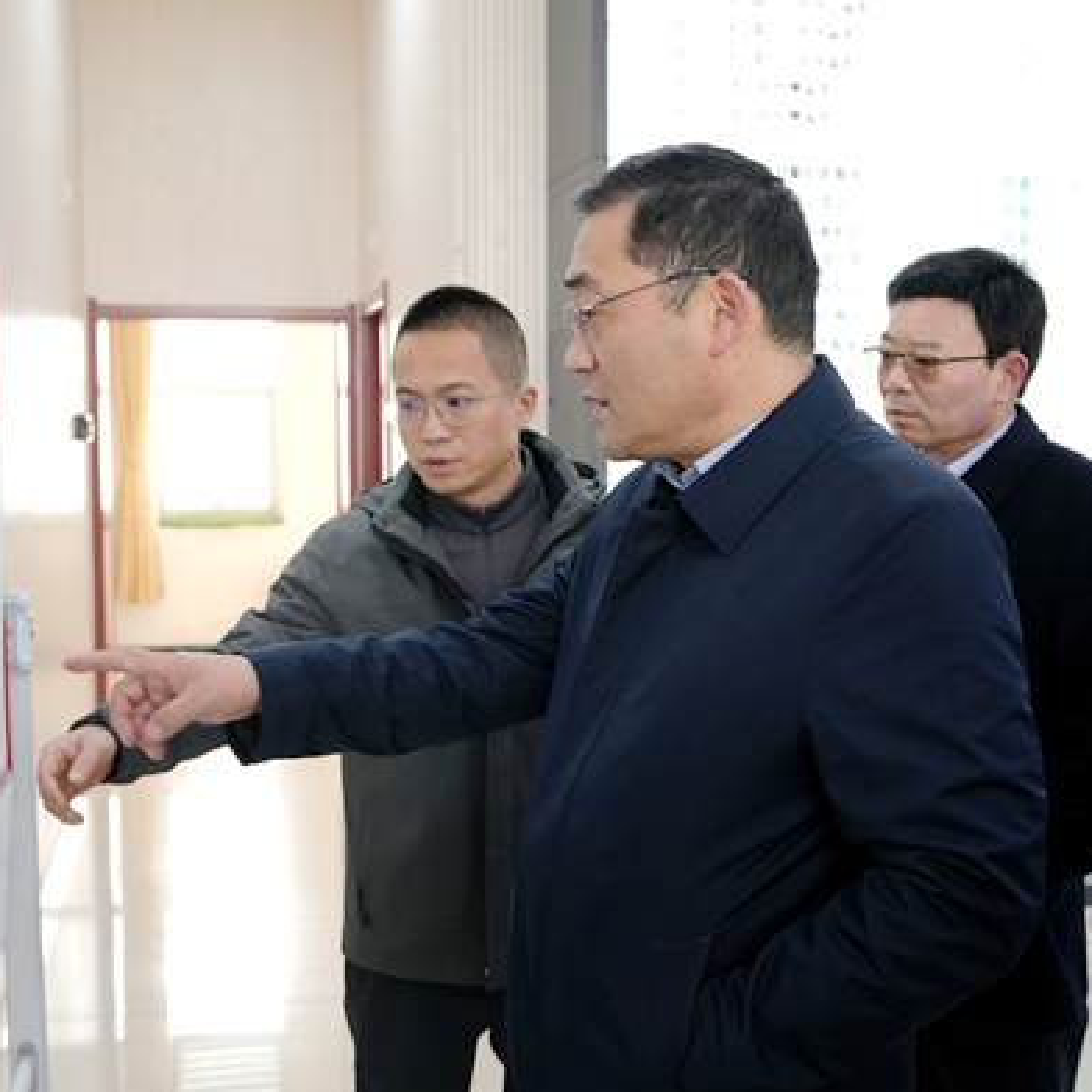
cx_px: 474
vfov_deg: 42.8
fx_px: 1392
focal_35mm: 39
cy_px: 554
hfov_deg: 42.7
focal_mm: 30
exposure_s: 1/160
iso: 1250
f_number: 4
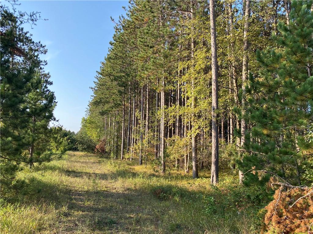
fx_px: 235
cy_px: 117
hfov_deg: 67.3
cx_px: 156
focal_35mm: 26
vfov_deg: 53.1
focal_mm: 4.25
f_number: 1.8
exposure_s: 1/711
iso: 32
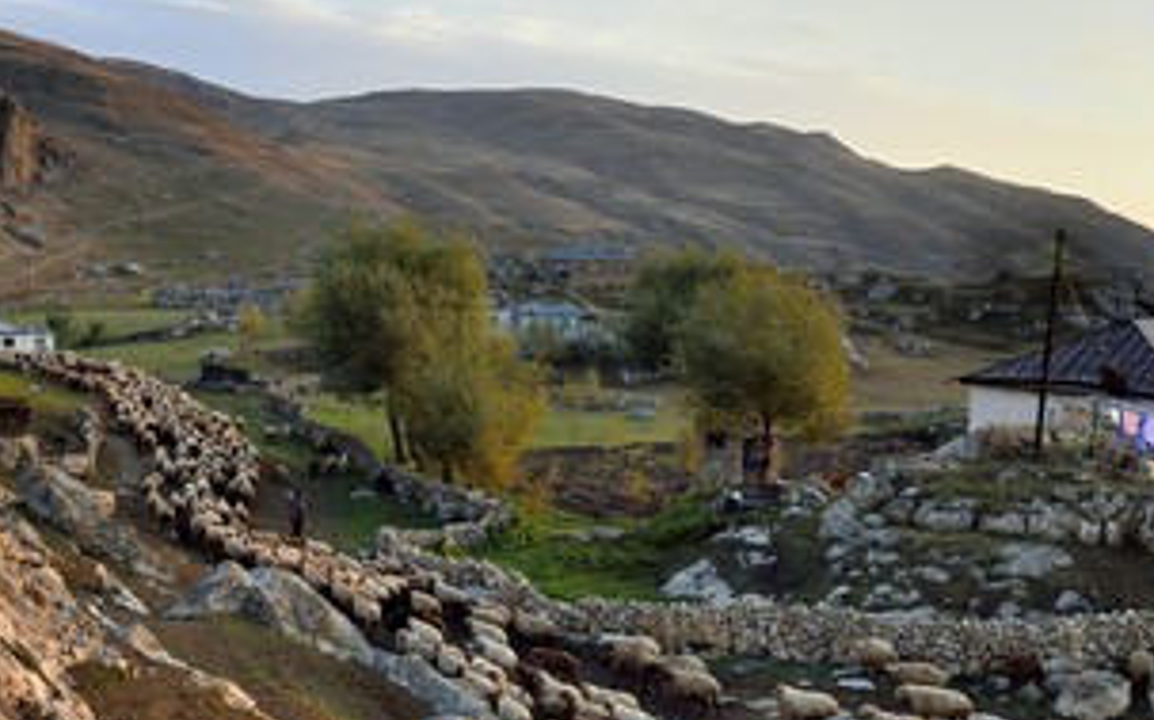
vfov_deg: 31.2
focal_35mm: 41
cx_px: 419
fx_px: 1289
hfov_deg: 47.7
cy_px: 335
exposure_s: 1/160
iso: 800
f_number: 11
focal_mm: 29
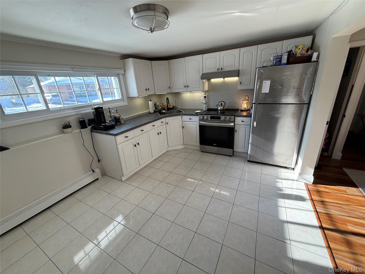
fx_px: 148
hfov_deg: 102.1
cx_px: 182
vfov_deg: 85.7
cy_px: 137
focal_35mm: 14
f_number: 2.2
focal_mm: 2.22
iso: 64
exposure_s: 1/120
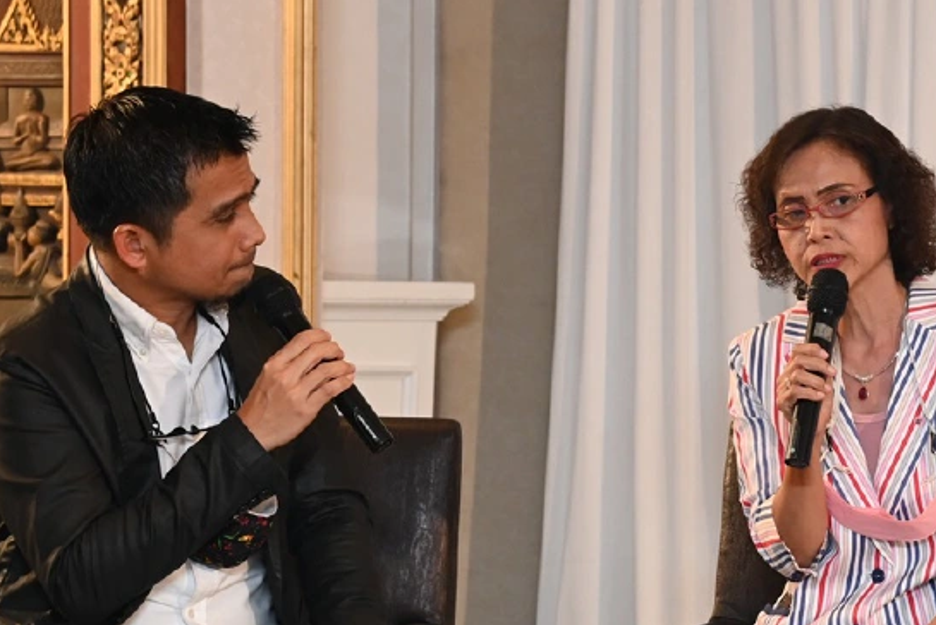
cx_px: 905
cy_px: 354
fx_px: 6009
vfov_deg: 6.0
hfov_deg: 8.9
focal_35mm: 231
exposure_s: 1/160
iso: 3200
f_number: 5.6
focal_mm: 105
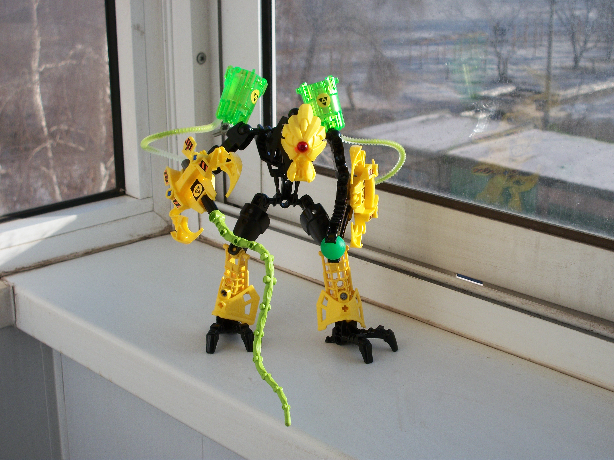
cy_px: 230
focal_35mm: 54
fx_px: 958
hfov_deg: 35.5
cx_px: 307
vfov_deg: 27.0
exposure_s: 1/640
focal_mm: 9.7
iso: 80
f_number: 4
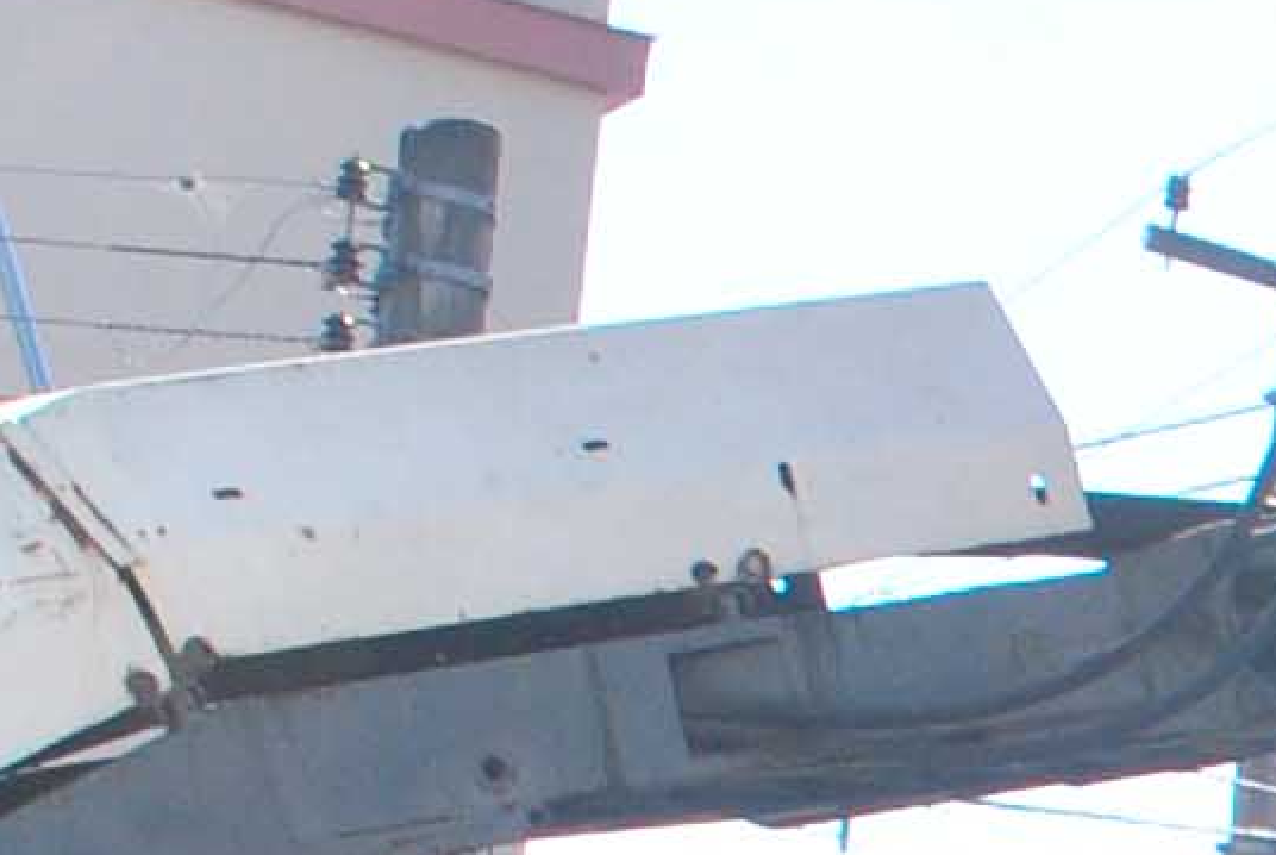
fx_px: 6921
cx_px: 3121
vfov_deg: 6.6
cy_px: 2215
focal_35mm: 195
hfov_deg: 9.3
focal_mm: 18
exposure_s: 1/250
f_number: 10
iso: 200
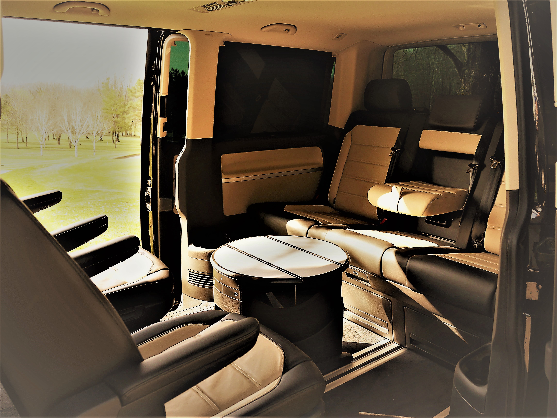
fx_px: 483
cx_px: 278
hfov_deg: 59.9
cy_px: 209
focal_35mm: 30
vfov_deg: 46.8
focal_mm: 15
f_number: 4.5
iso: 200
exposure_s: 1/160
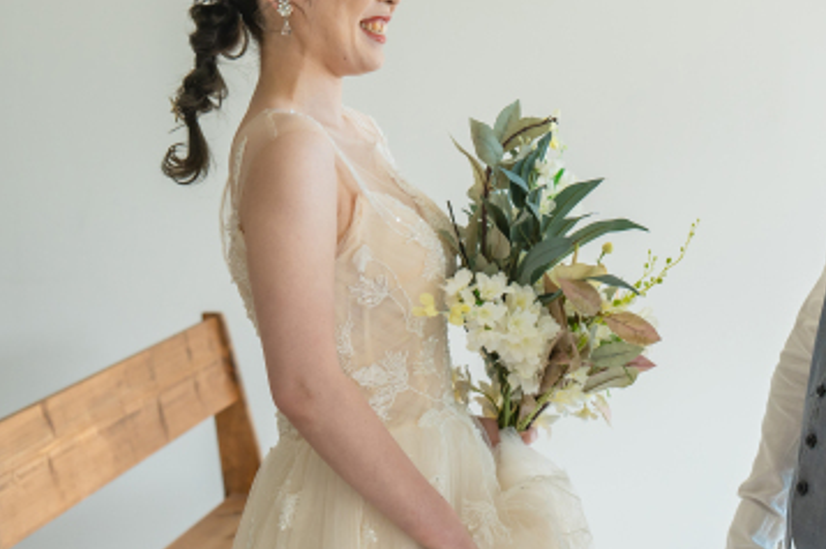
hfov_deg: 23.9
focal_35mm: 85
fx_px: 1948
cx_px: 503
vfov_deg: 16.0
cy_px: 146
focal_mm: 38
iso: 500
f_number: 3.2
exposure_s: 1/400
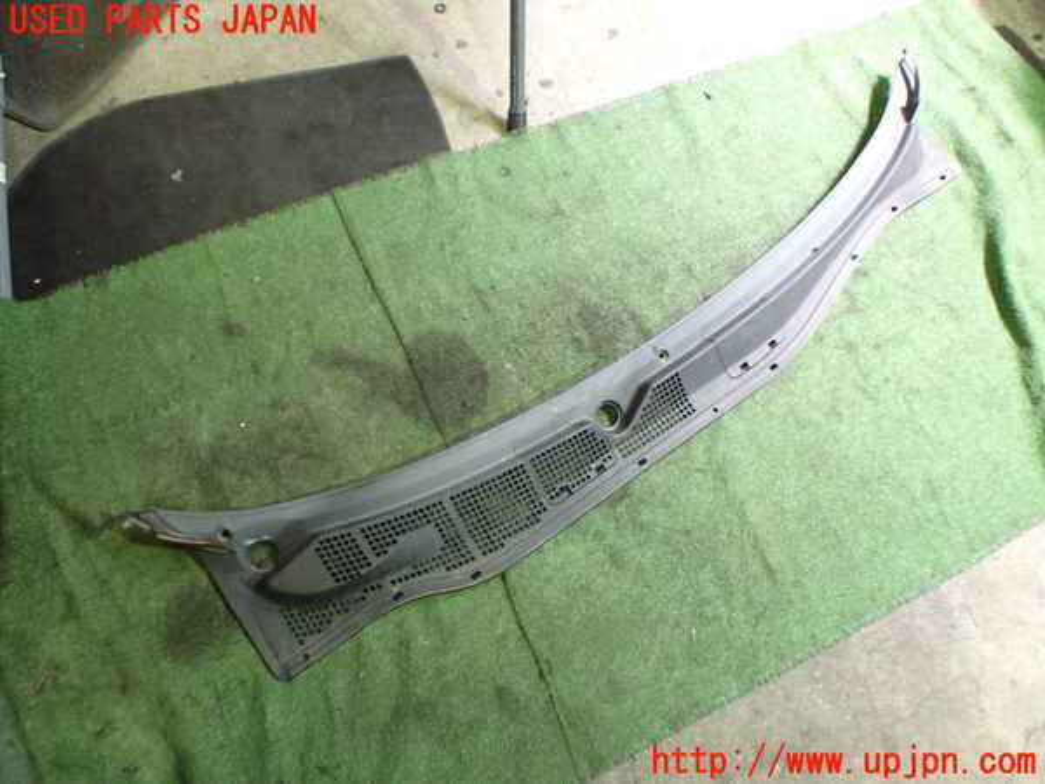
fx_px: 906
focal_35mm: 30
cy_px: 392
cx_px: 522
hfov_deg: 60.0
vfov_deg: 46.8
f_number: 2.3
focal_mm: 5.4
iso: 800
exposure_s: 1/50
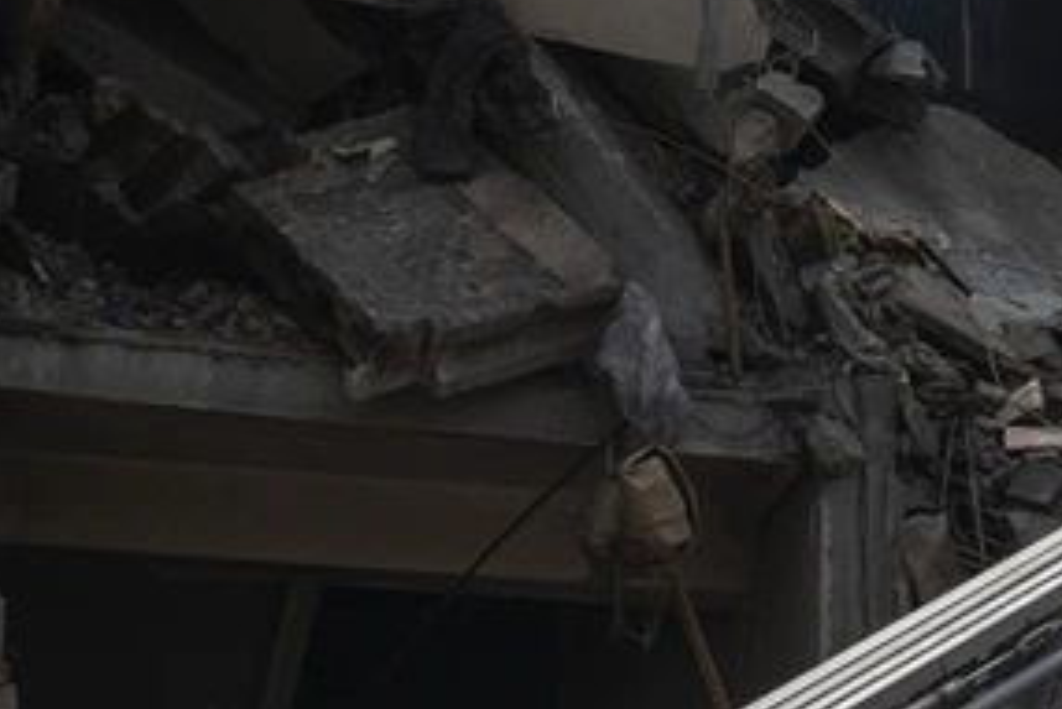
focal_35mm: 313
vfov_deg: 4.4
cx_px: 1396
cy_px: 39
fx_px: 9238
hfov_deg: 6.5
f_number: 4
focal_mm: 70
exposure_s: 1/5000
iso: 320
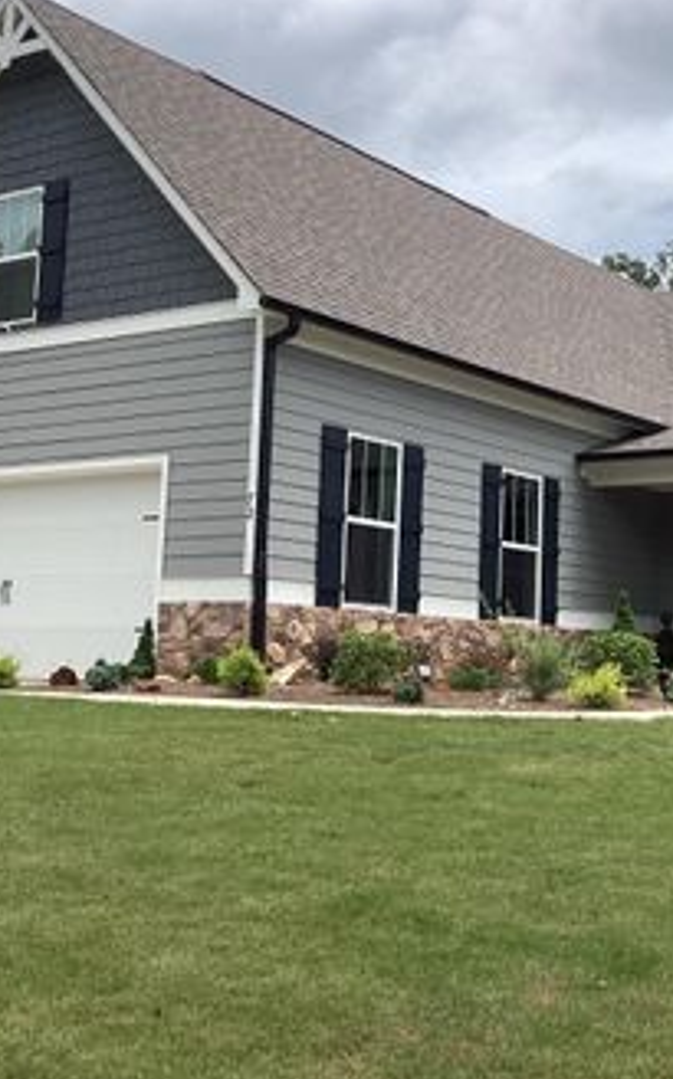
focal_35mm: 50
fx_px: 1471
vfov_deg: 40.3
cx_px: 588
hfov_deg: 25.1
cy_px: 487
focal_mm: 3.3
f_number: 2.4
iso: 25
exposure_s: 1/1294
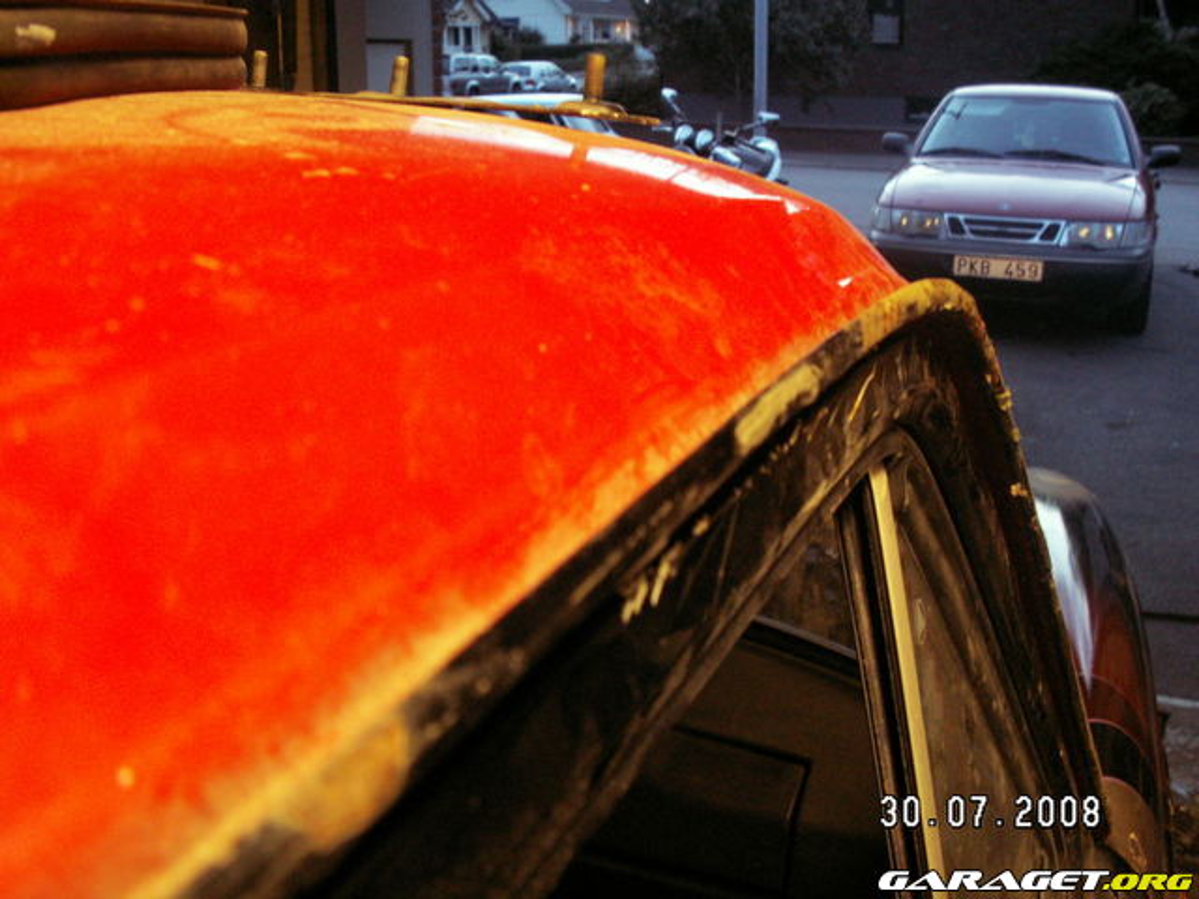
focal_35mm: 35
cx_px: 600
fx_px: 1212
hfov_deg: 52.6
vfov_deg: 40.7
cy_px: 450
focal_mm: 5.86
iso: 160
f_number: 2.8
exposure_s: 1/6
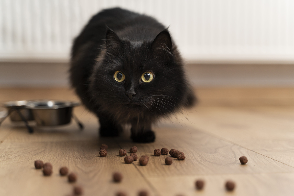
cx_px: 147
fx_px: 466
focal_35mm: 57
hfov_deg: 35.0
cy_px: 98
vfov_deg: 23.8
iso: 320
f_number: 2.8
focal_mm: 57
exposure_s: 1/160
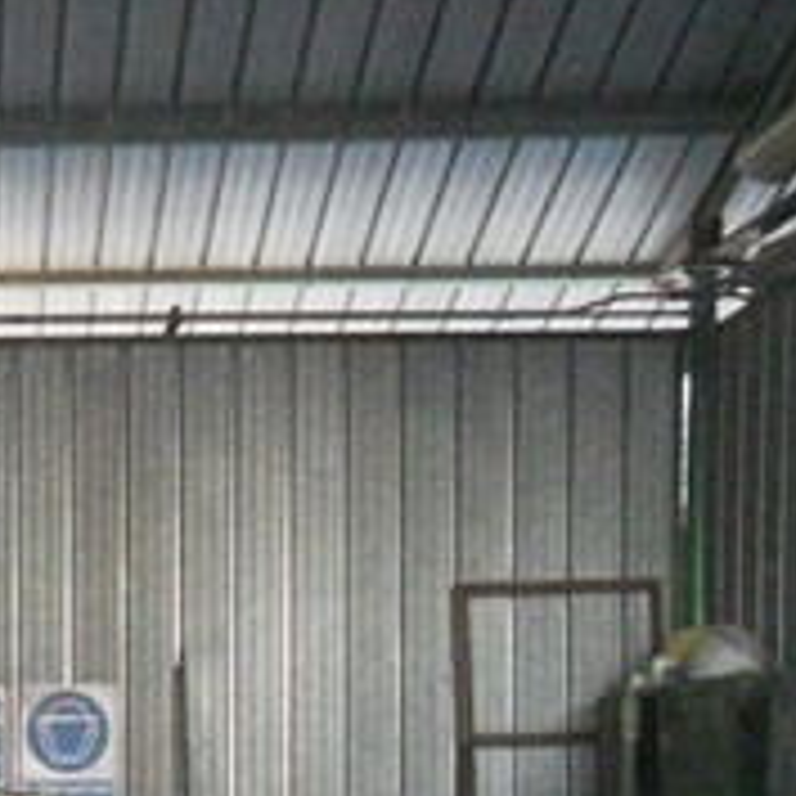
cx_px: -265
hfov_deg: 19.6
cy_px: 845
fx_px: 2107
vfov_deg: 20.5
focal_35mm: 81
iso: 1000
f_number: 3.2
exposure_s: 1/25
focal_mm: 4.9
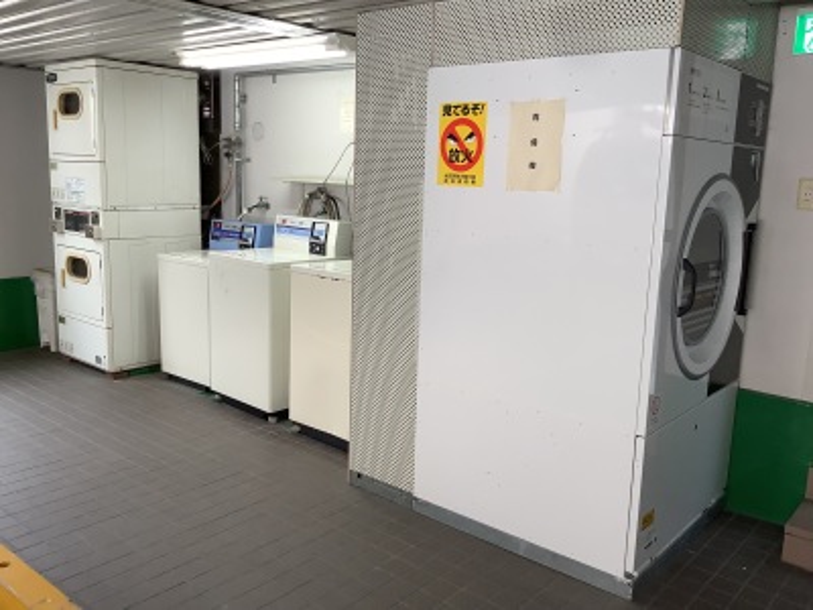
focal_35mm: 31
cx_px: 406
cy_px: 305
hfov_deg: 58.4
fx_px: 728
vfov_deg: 45.4
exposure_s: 1/60
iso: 64
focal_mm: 3.3
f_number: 2.4
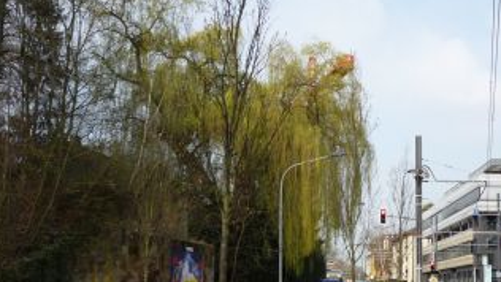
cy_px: 250
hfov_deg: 38.6
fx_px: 704
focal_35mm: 53
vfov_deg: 22.2
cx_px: 346
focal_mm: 5.2
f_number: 4.5
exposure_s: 1/400
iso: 100
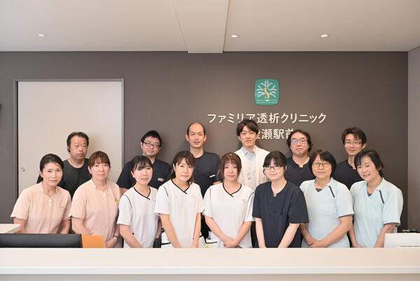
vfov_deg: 42.4
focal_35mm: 31
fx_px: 362
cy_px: 140
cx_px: 210
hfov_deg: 60.2
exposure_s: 1/80
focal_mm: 31
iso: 640
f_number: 4
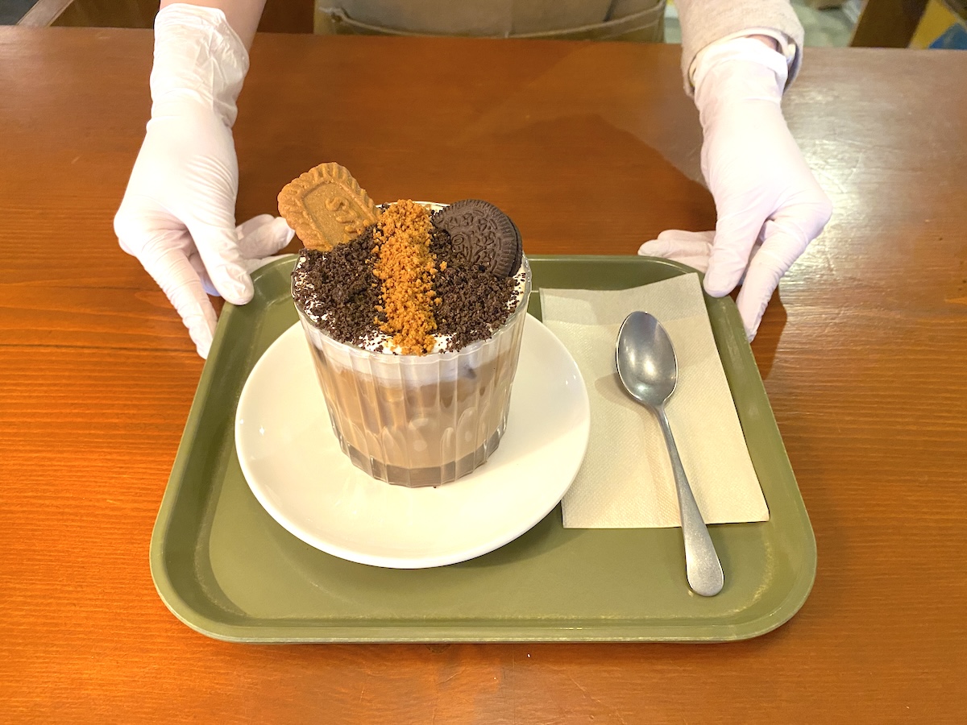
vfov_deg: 53.1
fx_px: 726
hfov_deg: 67.3
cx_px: 484
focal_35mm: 26
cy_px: 362
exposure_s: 1/50
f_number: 1.8
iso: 400
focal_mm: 4.25
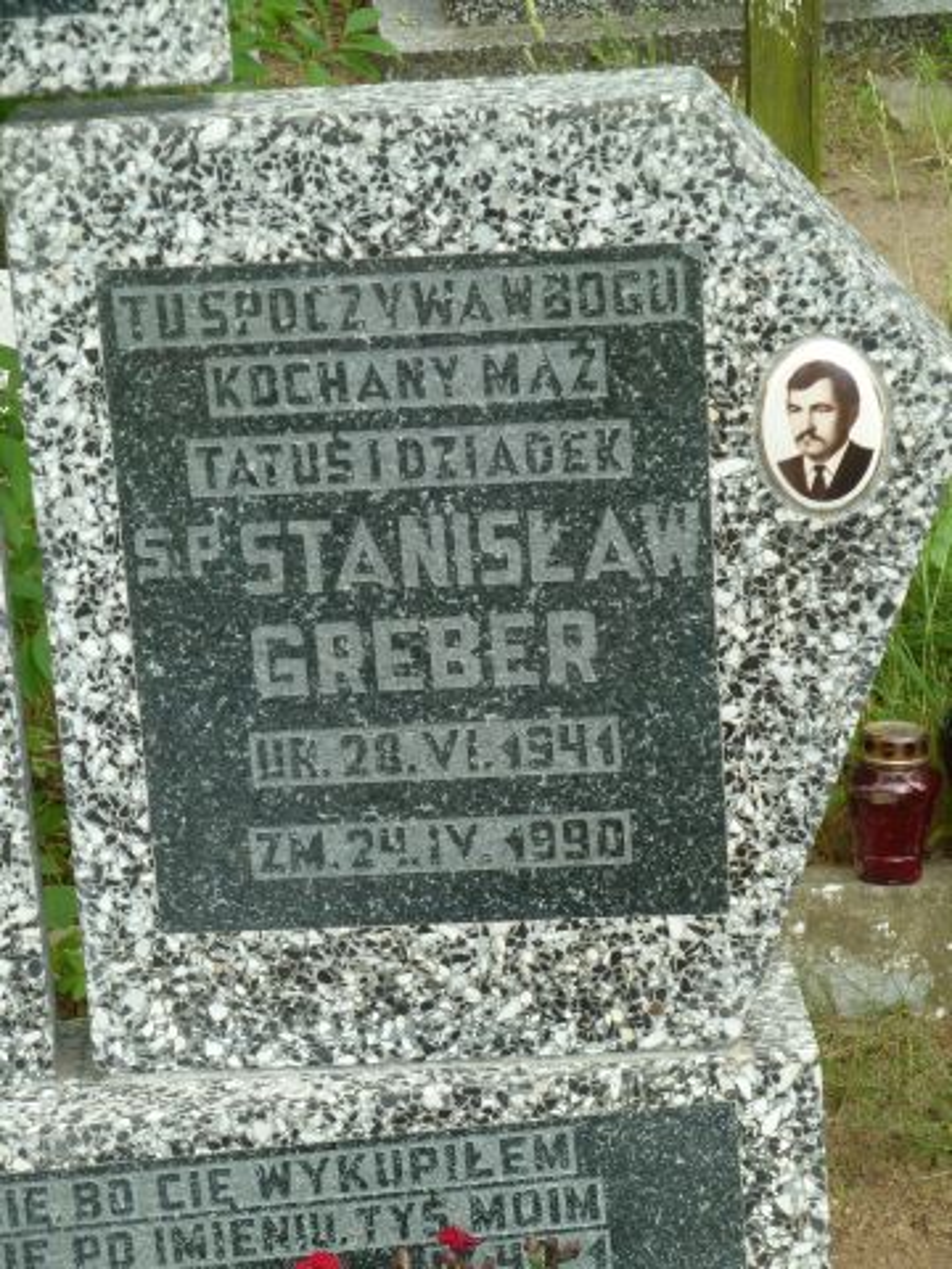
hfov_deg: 13.3
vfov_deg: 17.7
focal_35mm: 111
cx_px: 476
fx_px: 4070
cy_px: 634
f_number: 4.4
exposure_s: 1/100
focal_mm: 18.2
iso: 160
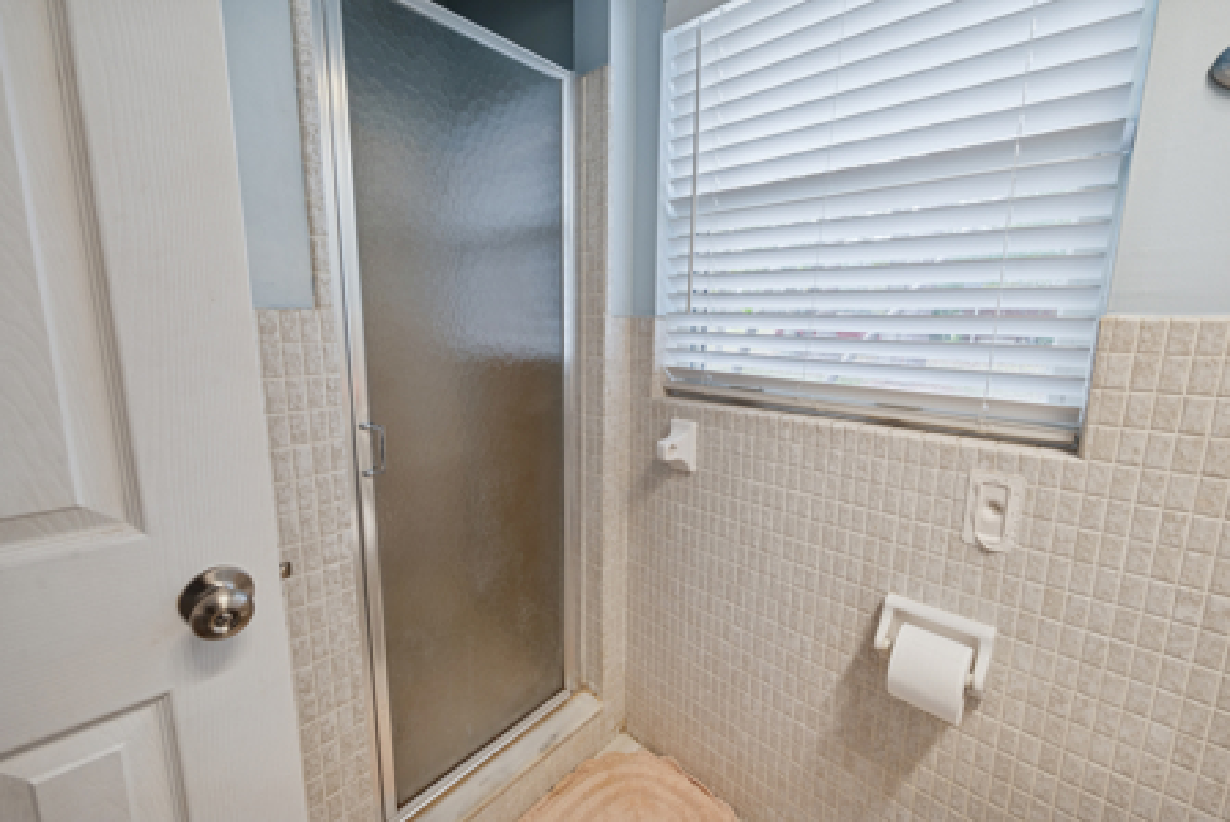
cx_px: 615
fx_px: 479
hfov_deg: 104.2
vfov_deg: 81.3
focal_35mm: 14
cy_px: 411
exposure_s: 1/30
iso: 400
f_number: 9
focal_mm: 14
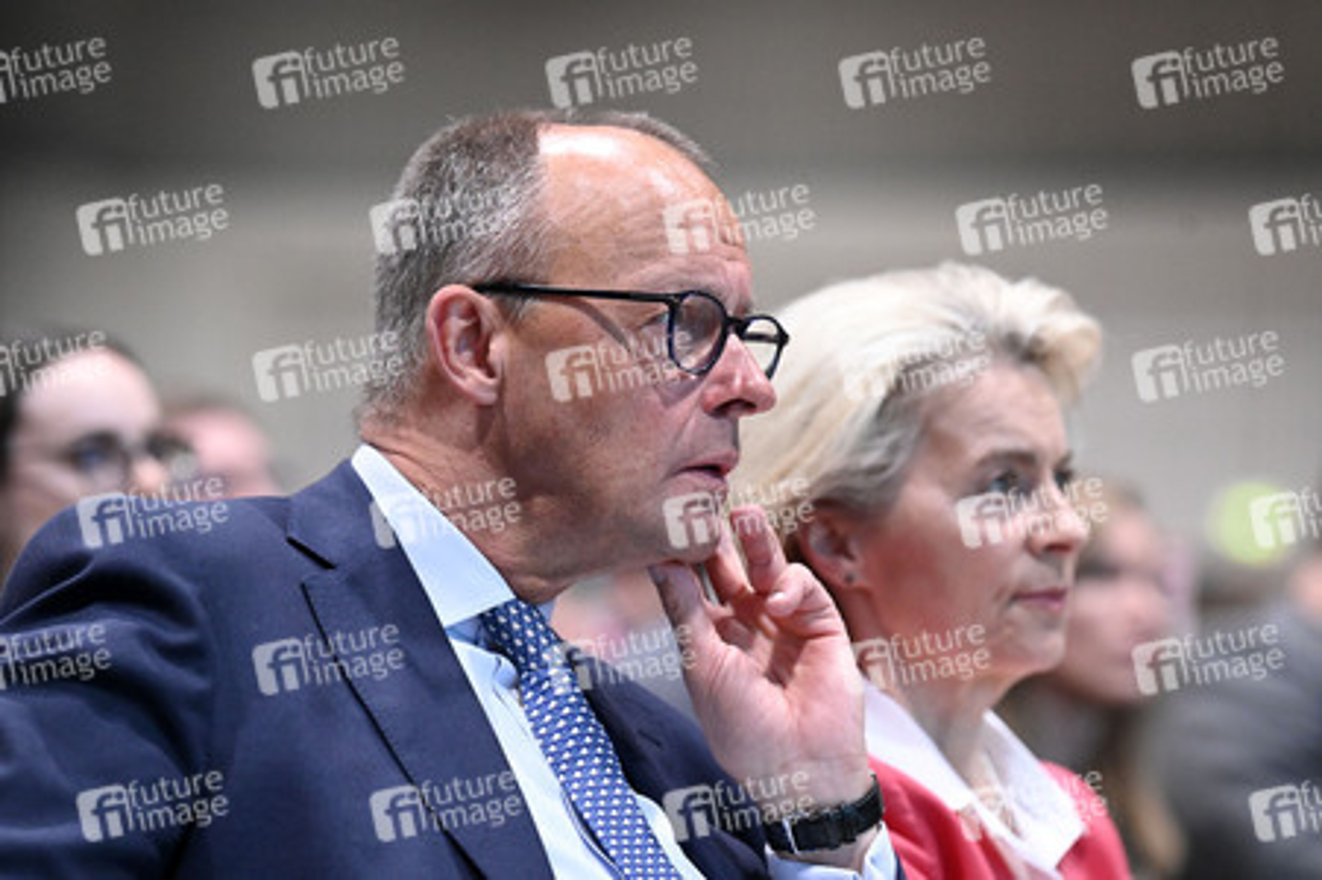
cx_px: 661
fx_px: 7339
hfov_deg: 10.3
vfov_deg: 6.9
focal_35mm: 200
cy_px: 440
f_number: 4.5
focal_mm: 200
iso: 10000
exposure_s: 1/250
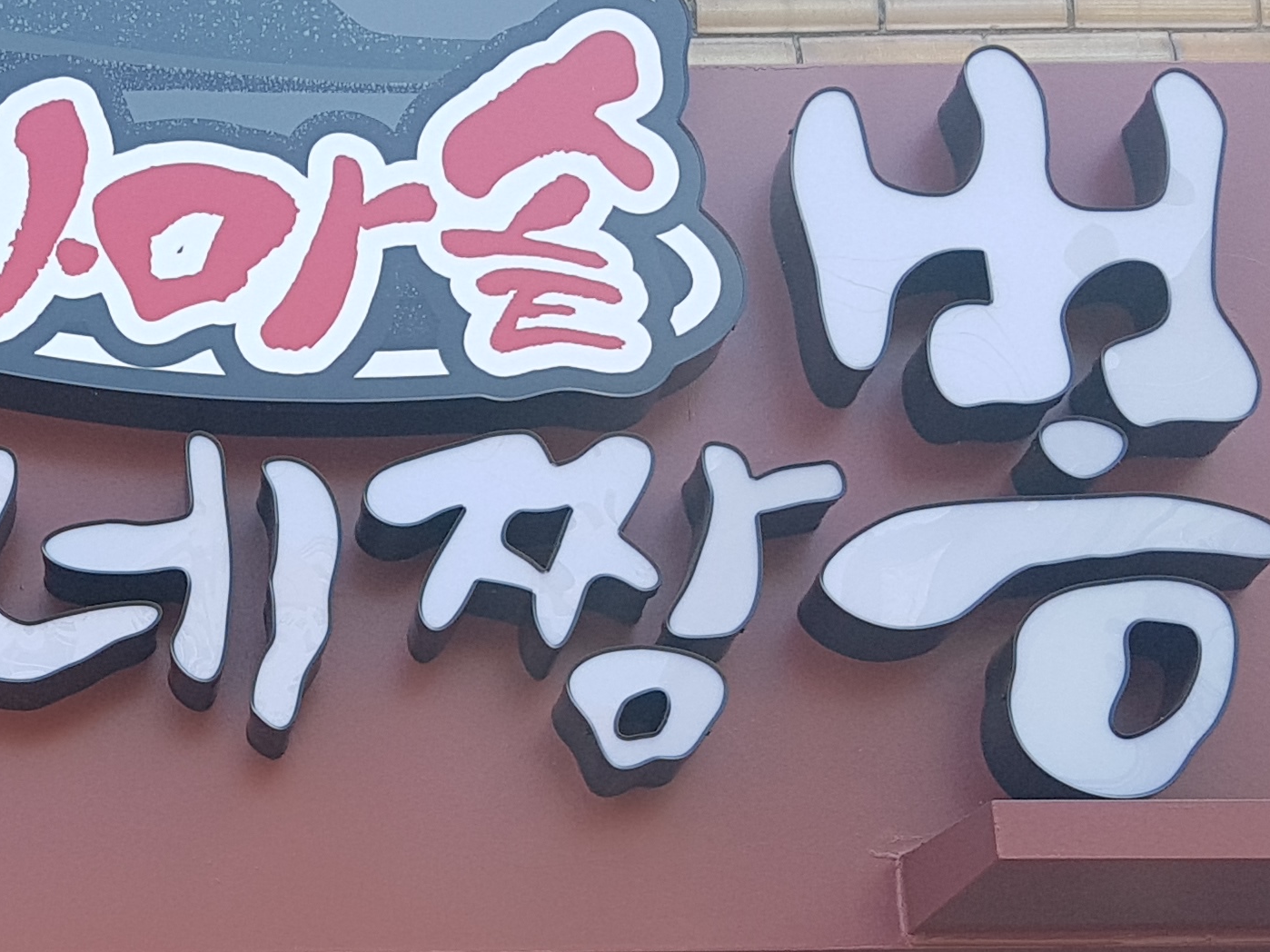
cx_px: 112
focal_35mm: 75
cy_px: 888
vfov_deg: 19.2
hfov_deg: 25.2
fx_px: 2751
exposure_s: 1/496
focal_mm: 4.2
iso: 40
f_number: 1.7
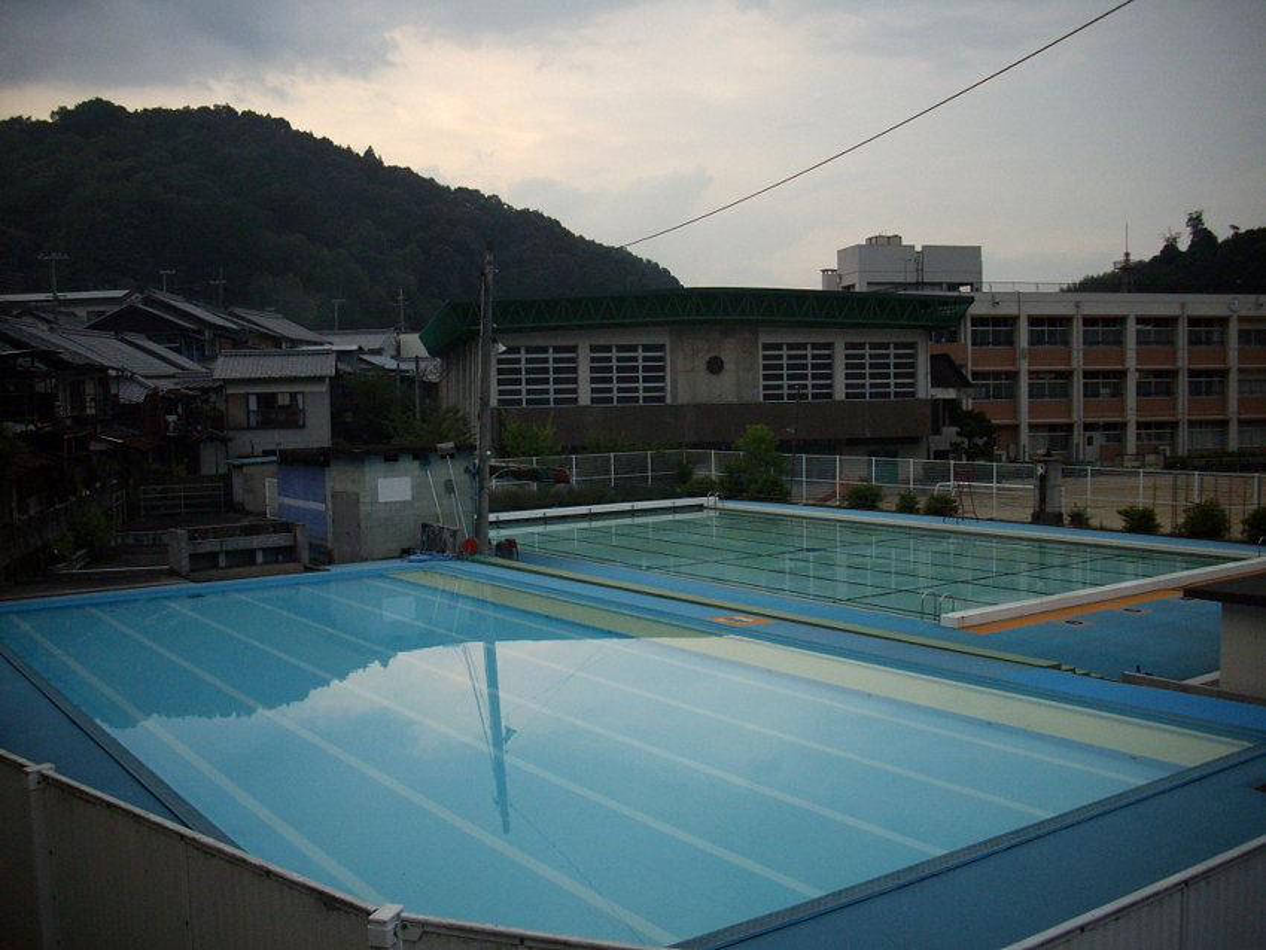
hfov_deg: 50.1
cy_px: 475
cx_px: 633
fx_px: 1354
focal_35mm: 37
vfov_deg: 38.7
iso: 105
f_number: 2.8
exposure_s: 1/125
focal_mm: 6.2
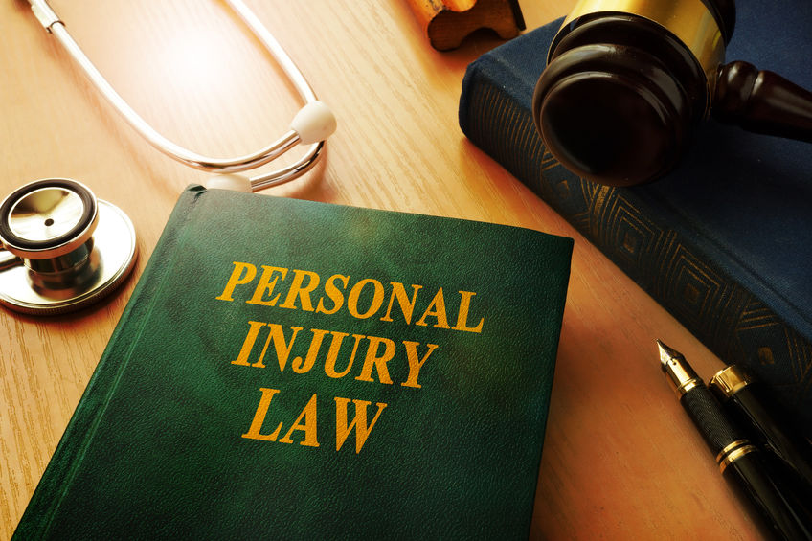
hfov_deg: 43.6
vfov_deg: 29.9
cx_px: 406
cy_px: 270
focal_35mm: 45
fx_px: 1015
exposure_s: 1/2.5
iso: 200
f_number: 20
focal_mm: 30
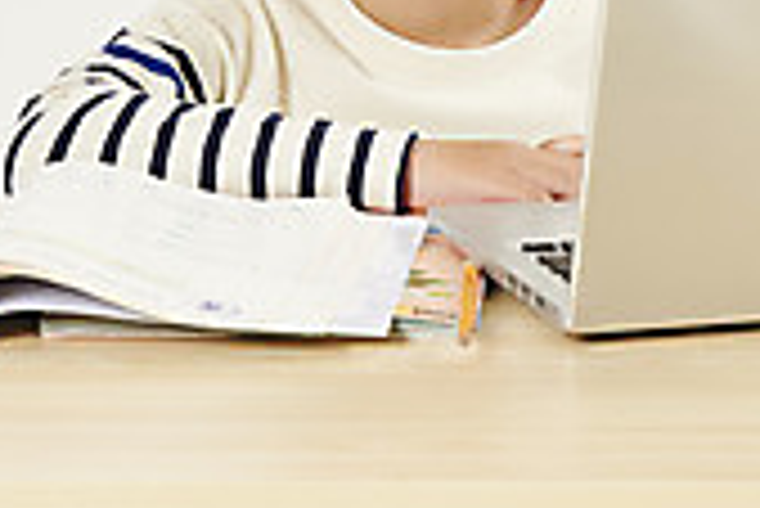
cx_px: 398
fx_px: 8008
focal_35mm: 379
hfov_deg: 5.4
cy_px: -310
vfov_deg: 3.6
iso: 125
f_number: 8
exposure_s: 1/125
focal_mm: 160
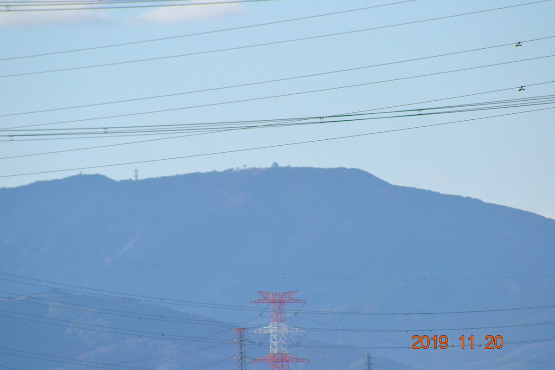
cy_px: 185
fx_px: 9279
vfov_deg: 2.3
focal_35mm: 602
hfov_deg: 3.4
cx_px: 278
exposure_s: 1/4000
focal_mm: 400
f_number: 8
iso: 1600
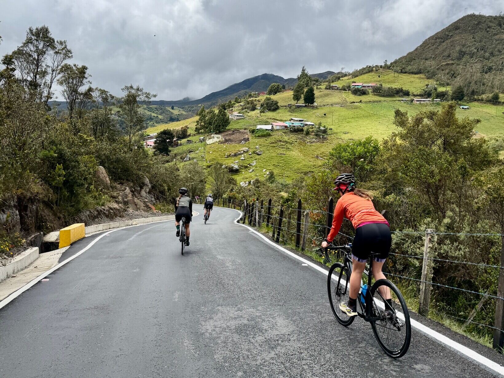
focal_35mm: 24
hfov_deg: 71.6
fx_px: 349
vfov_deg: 56.8
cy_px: 189
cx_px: 252
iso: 100
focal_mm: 6.76
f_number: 1.78
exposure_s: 1/6711
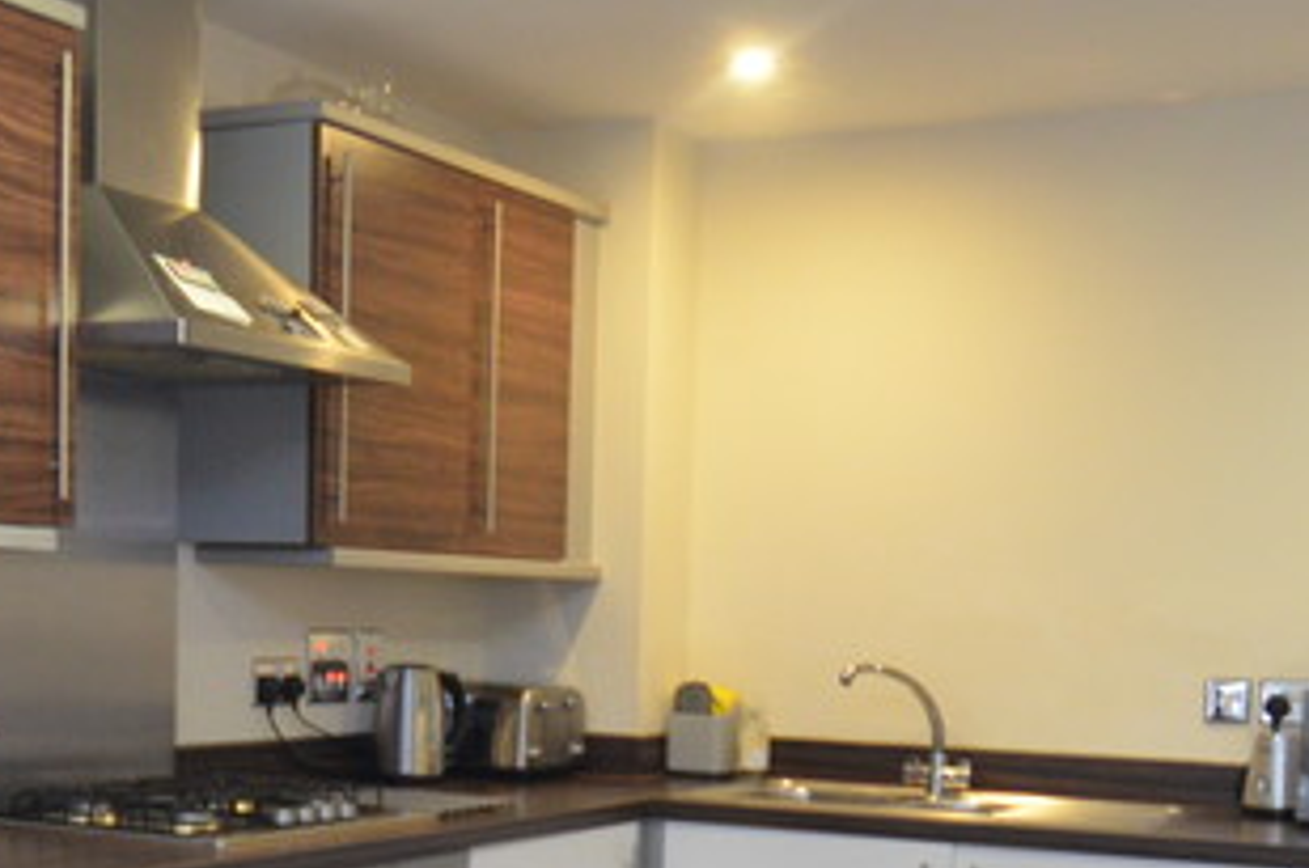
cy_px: 855
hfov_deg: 36.5
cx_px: 614
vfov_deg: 23.7
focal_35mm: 55
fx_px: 1984
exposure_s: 1/30
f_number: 2.8
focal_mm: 11
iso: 1100
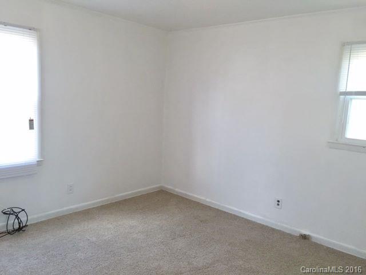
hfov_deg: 61.7
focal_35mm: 29
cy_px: 138
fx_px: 307
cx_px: 183
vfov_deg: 48.2
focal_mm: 4.15
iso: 100
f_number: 2.2
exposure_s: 1/30
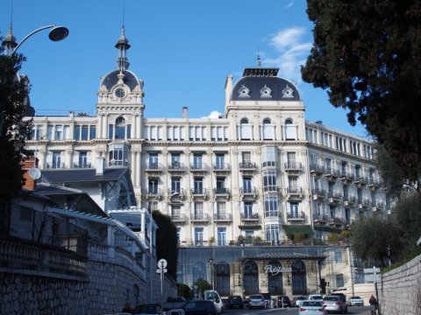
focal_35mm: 50
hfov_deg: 38.2
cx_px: 210
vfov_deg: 29.1
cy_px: 158
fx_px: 608
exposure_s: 1/800
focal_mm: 10.8
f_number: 3.5
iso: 100
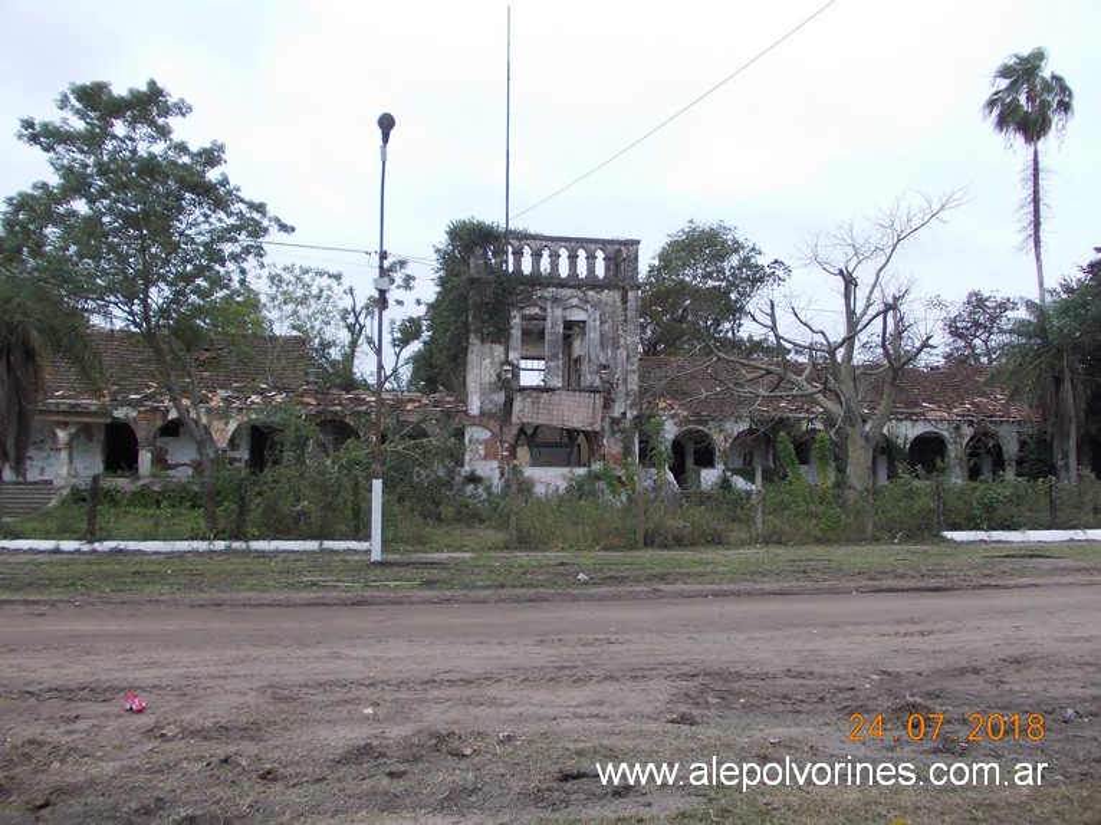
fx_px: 890
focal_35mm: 28
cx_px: 550
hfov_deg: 63.5
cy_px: 412
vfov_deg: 49.7
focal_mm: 4
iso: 80
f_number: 2.7
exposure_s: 1/500
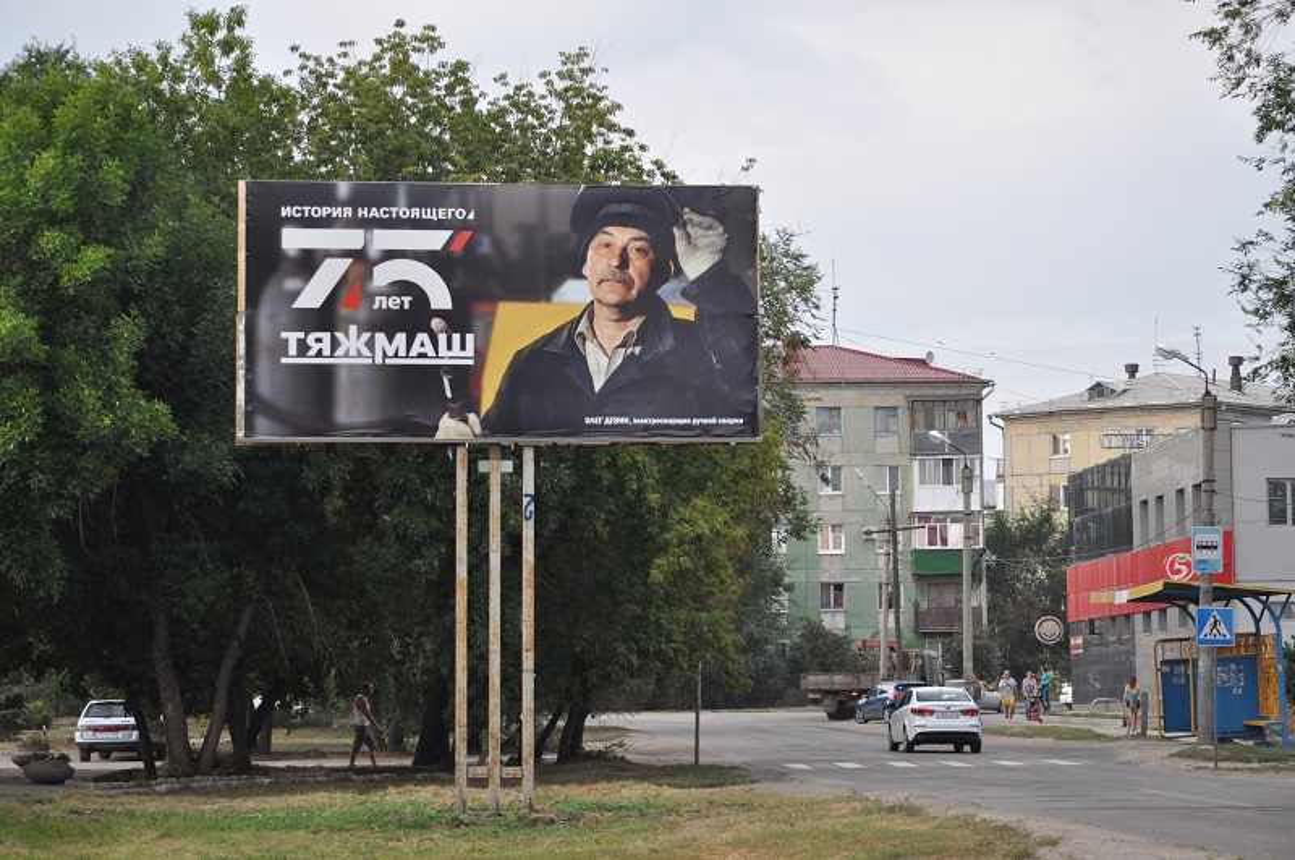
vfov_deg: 13.4
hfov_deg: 20.0
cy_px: 430
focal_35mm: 102
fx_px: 3664
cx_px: 648
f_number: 4.5
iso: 560
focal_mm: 68
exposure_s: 1/250
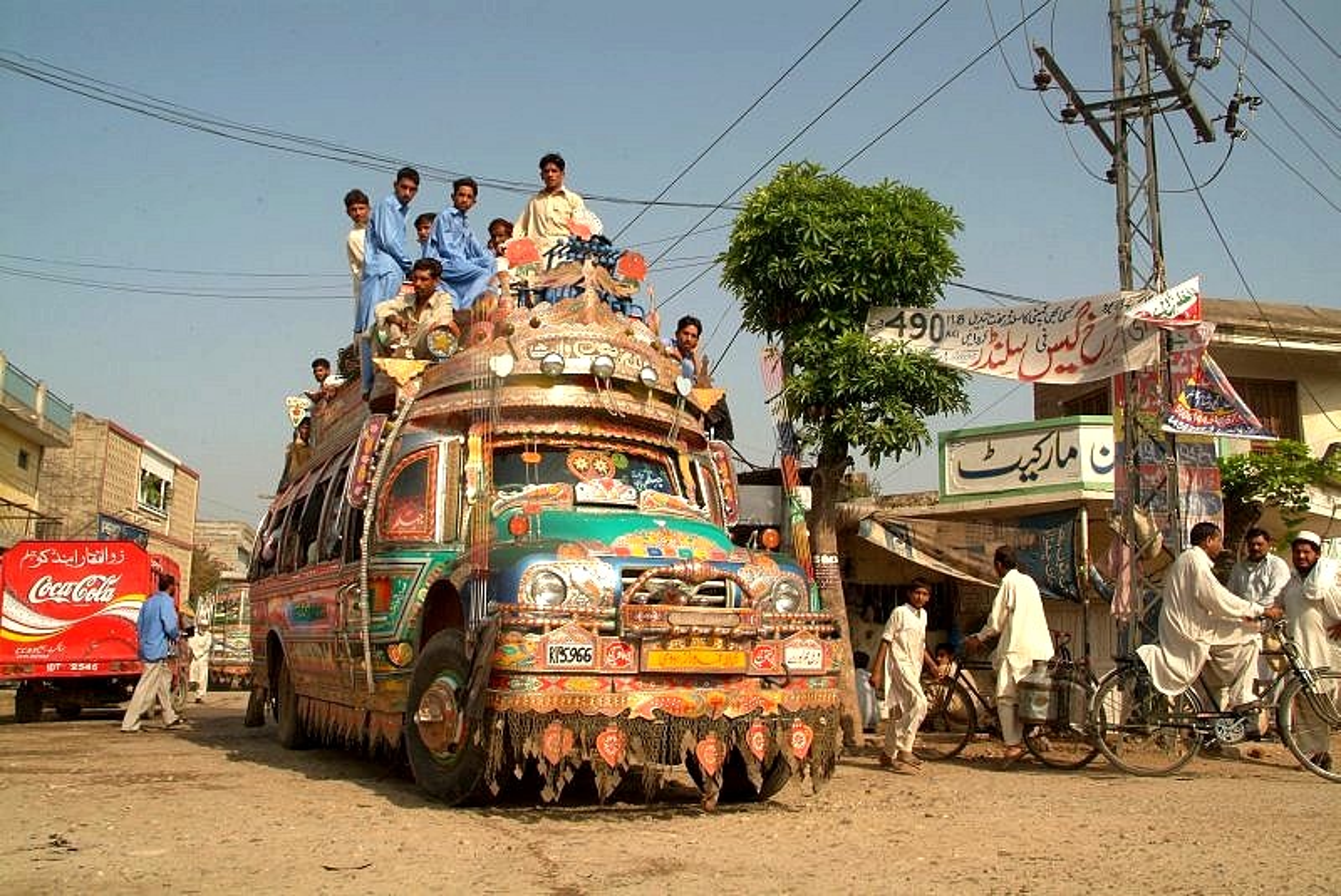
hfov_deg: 57.2
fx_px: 1230
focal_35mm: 33
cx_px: 670
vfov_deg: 40.0
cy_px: 448
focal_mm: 22
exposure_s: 1/500
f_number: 11
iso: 400
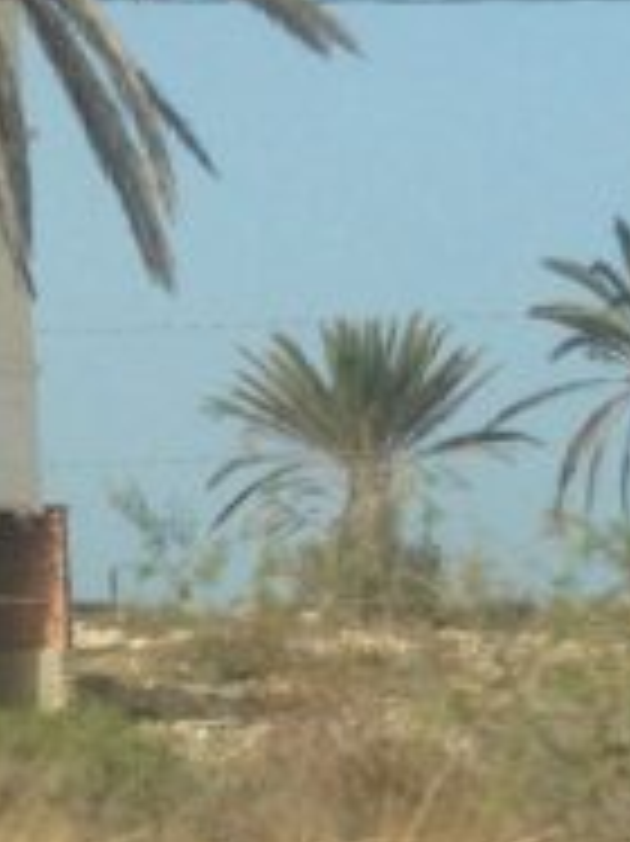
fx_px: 4664
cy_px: -284
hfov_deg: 7.4
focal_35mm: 192
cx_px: -670
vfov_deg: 10.1
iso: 50
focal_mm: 4.28
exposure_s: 1/1534
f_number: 2.4
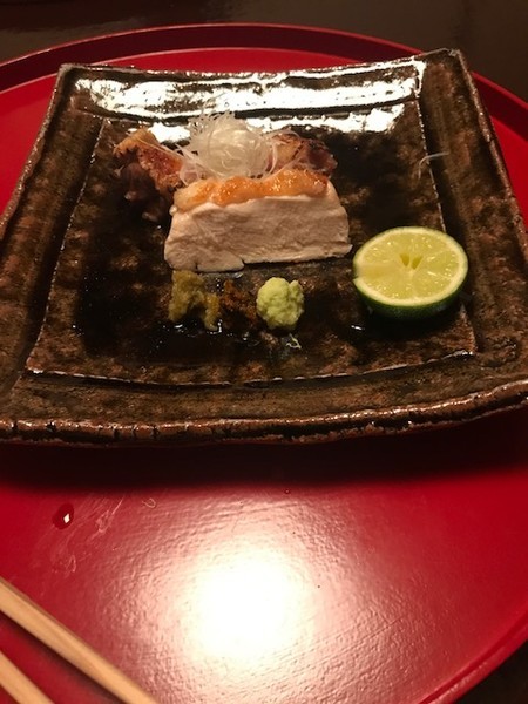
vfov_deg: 63.4
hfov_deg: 49.7
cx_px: 264
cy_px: 352
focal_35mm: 28
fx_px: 569
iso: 100
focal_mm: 3.99
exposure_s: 1/13
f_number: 1.8
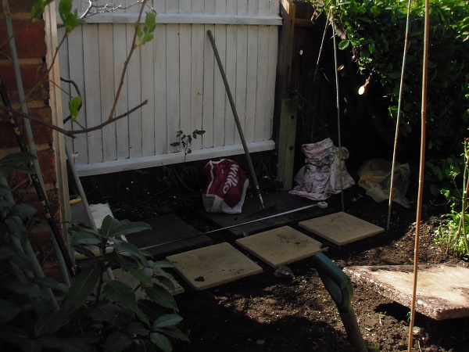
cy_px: 176
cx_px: 234
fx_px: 515
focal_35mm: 38
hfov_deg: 49.0
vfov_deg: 37.7
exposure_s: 1/125
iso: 100
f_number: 6.6
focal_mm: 6.7
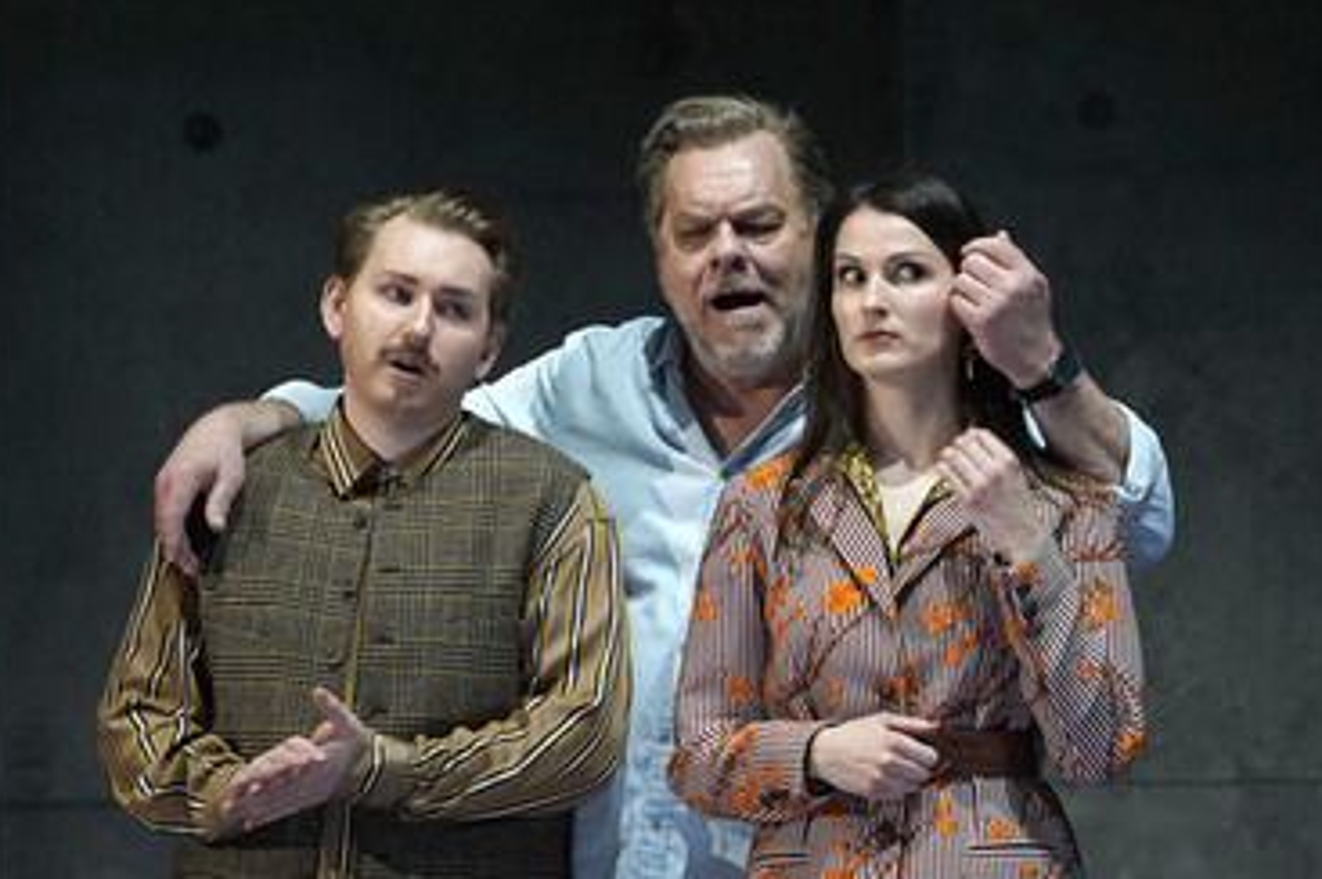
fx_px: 17647
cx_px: 650
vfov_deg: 2.9
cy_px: 526
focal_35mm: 481
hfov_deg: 4.3
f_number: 6.3
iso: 3200
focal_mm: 391
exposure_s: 1/160
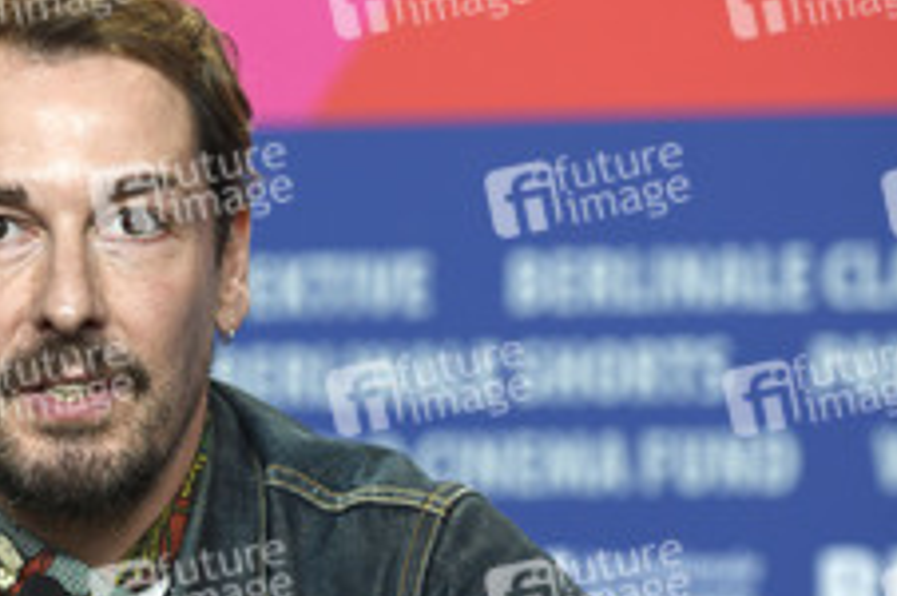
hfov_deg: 8.4
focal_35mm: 244
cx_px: 85
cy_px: 489
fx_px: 6071
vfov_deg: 5.6
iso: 1250
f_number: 3.5
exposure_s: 1/200
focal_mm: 122
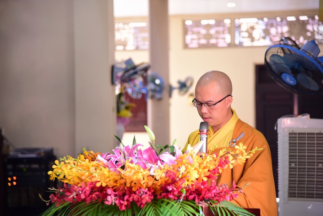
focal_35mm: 110
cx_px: 162
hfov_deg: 18.6
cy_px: 108
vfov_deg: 12.5
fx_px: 987
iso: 800
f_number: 4
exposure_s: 1/50
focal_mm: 110
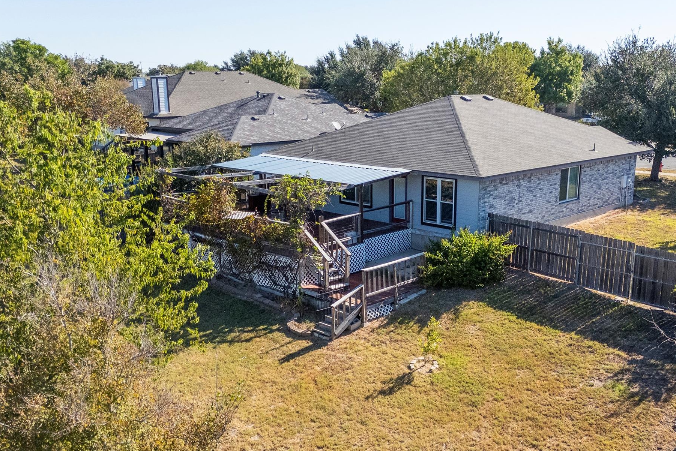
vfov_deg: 51.3
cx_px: 374
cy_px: 246
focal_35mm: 25
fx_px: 470
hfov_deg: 71.3
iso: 200
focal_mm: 22
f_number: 7.1
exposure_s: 1/30
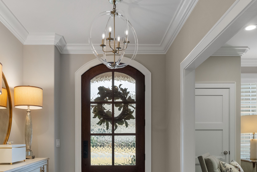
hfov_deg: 57.0
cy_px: 137
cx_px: 114
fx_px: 236
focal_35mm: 33
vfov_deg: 38.5
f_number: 8
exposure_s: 1/6
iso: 250
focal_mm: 19
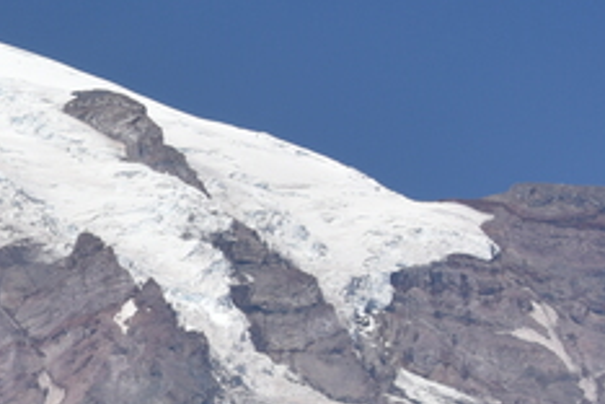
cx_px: -670
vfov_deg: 4.8
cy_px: 262
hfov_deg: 6.9
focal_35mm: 285
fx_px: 4789
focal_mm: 52
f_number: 10
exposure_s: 1/400
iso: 100
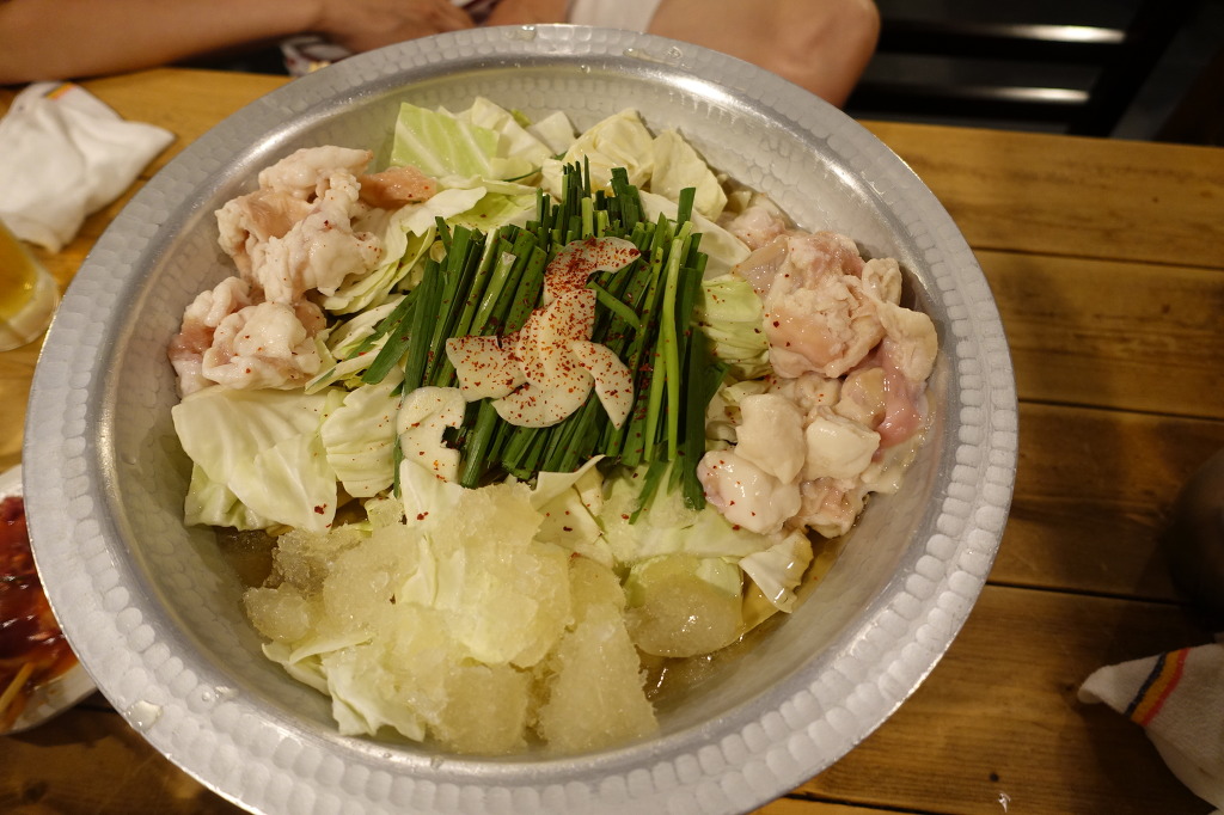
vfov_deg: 53.1
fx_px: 816
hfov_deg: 73.8
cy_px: 408
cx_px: 612
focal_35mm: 24
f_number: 1.8
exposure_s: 1/30
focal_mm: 8.8
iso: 400
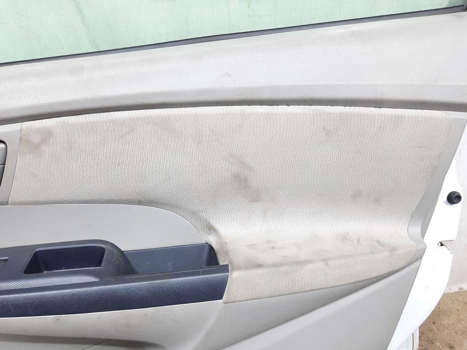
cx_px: 230
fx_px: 378
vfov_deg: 49.7
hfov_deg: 63.4
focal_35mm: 28
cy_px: 195
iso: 320
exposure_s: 1/50
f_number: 2
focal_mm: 4.6
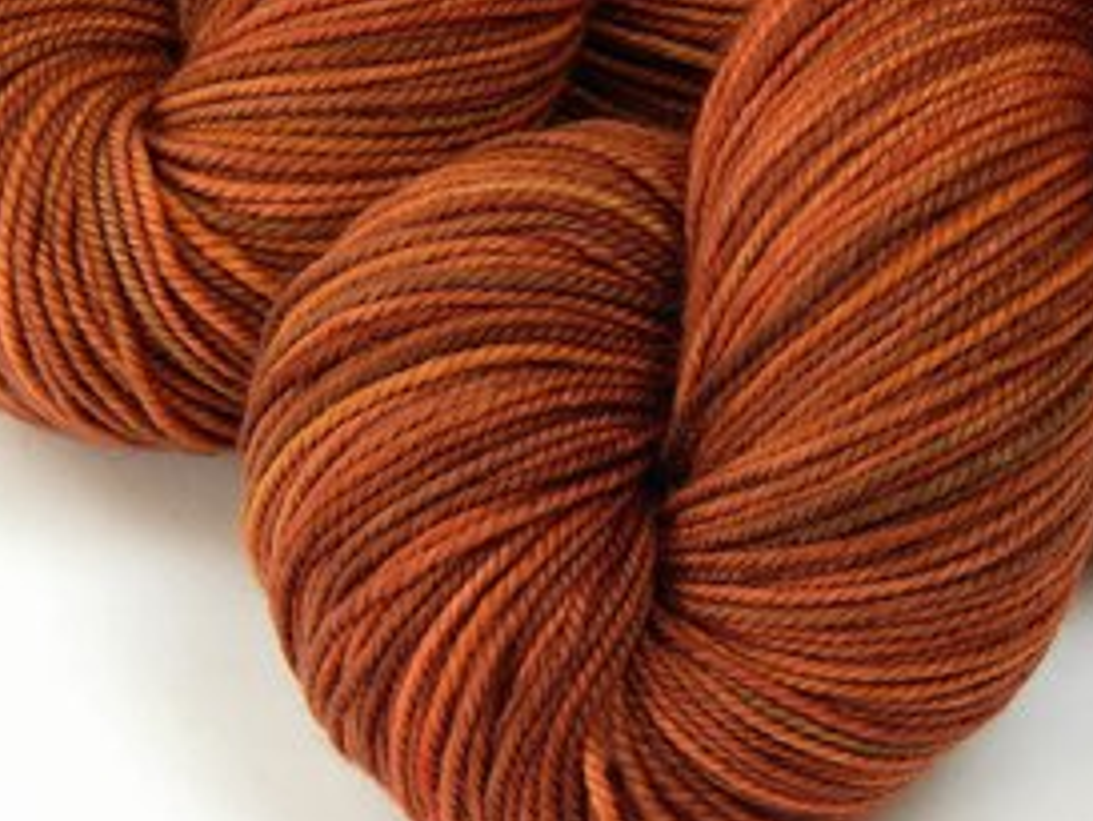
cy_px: 475
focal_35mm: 169
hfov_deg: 11.7
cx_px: 673
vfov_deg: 8.8
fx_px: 5339
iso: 200
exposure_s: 1/25
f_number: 4.8
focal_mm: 23.4
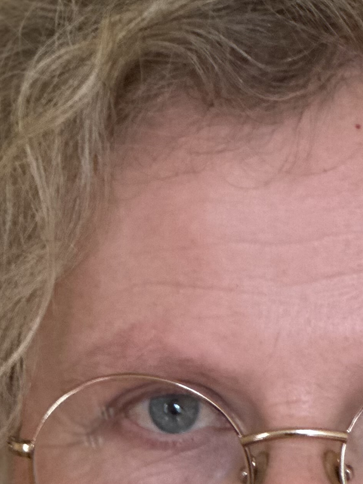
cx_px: 299
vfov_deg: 7.9
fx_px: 3468
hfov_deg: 6.0
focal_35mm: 248
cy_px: 481
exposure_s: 1/17
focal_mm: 9
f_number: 2.8
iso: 400
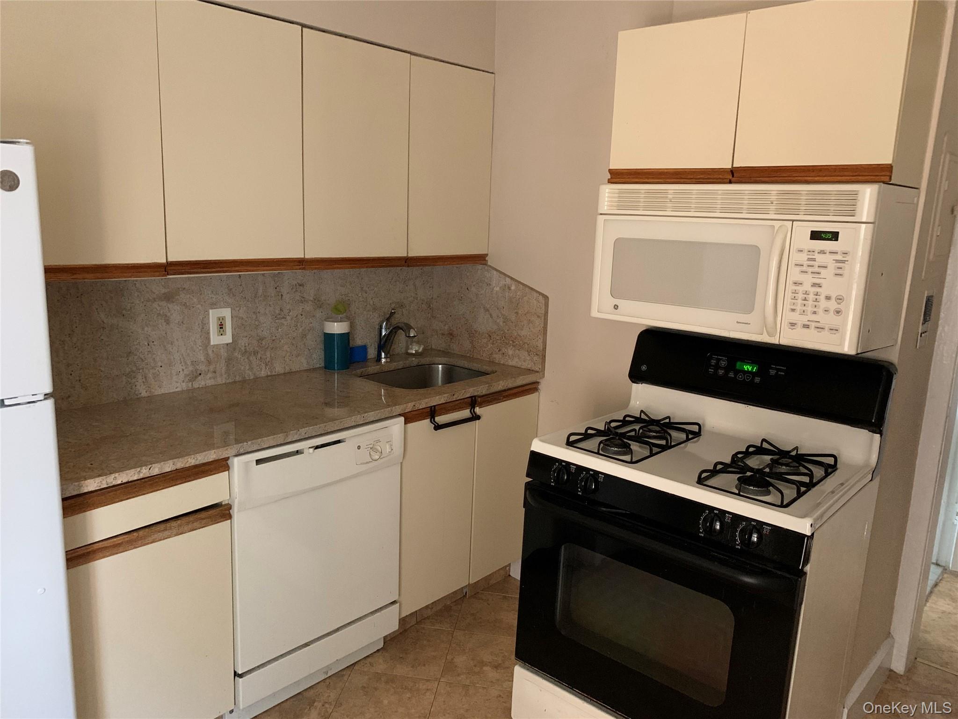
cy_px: 360
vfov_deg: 53.1
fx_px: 720
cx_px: 479
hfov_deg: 67.3
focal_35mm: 26
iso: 500
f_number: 1.8
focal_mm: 4.25
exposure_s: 1/30
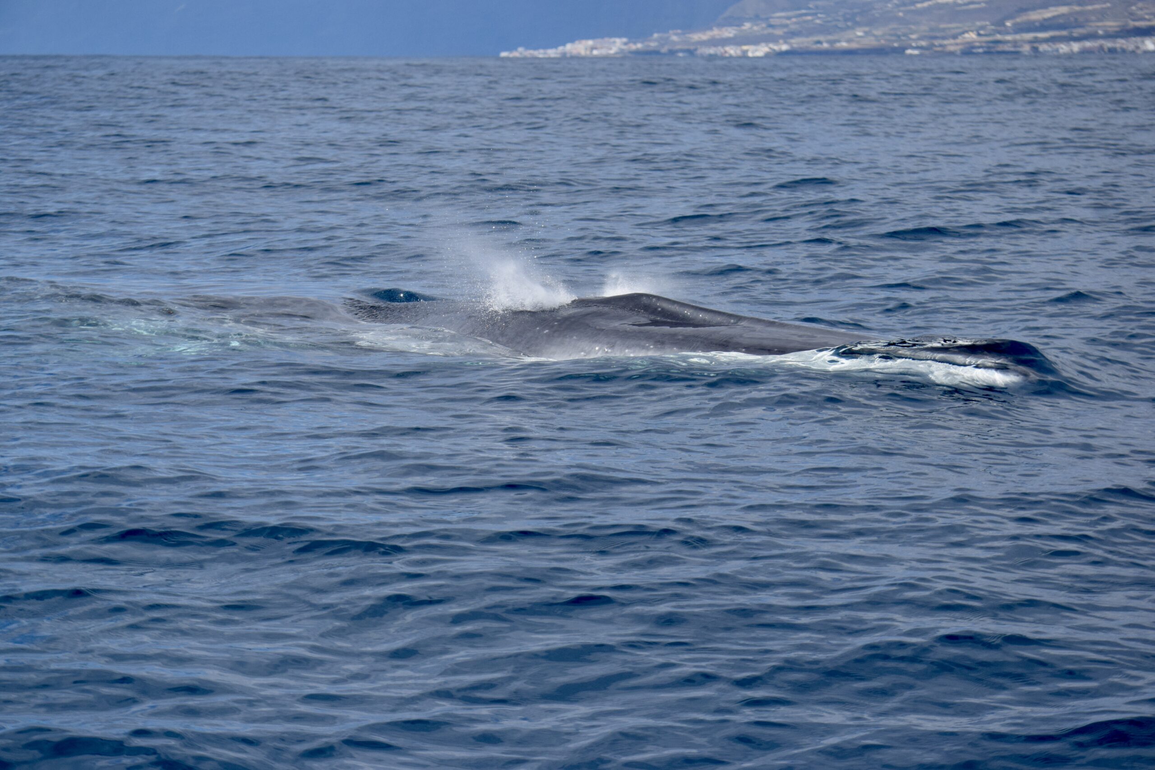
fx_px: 3850
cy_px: 385
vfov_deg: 11.4
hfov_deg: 17.1
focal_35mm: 120
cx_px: 578
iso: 400
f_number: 7.1
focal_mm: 80
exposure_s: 1/1600
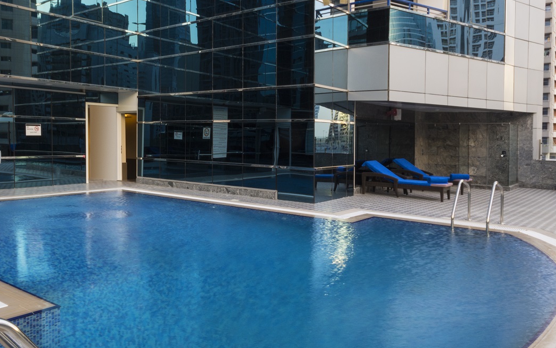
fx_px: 424
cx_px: 196
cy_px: 241
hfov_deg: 65.1
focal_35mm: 28
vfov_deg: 43.7
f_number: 13
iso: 100
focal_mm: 10
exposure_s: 1/10
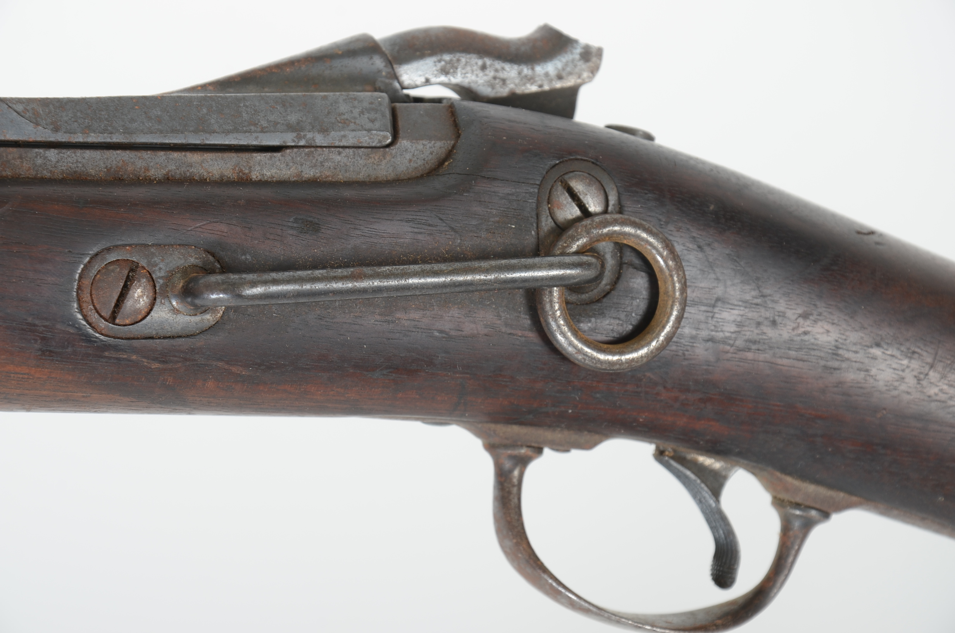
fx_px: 4169
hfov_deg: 13.1
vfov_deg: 8.7
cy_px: 316
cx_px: 478
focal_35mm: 158
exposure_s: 1/160
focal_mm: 105
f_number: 10
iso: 125
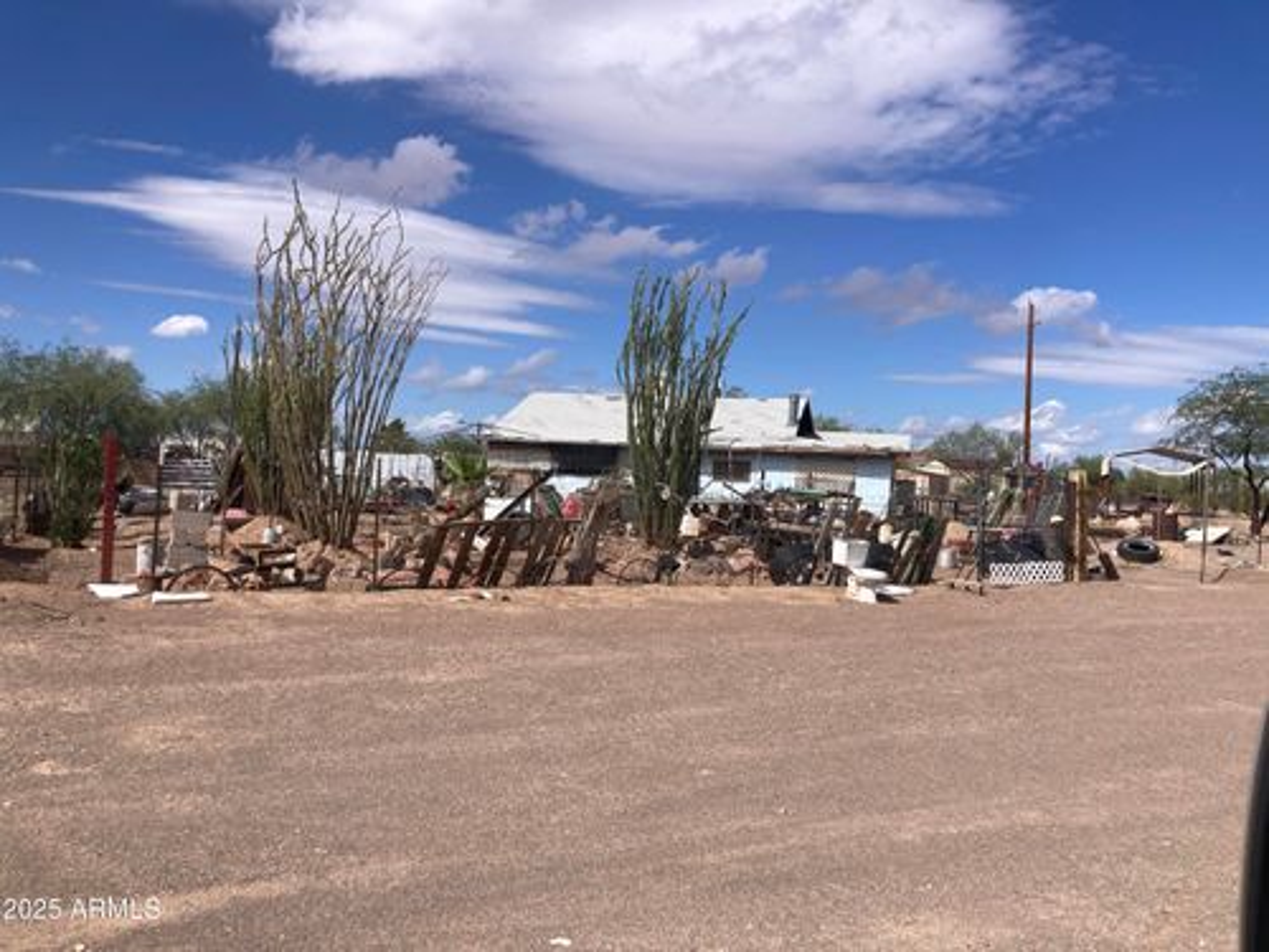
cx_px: 634
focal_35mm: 28
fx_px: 1026
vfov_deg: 49.7
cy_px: 476
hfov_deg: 63.4
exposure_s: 1/3690
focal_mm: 3.99
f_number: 1.8
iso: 25
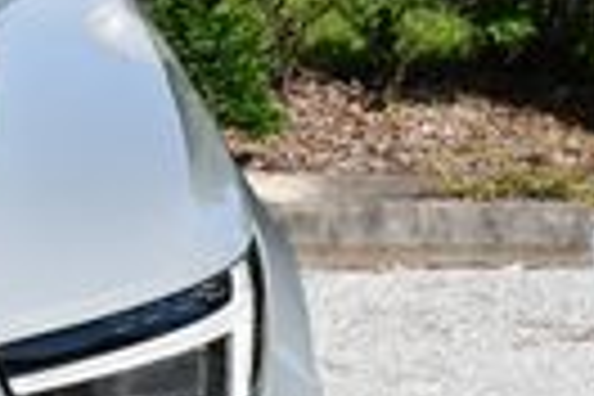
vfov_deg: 4.2
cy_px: 306
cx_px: -639
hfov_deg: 6.1
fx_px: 5428
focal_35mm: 329
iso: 100
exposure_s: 1/250
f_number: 8
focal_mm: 34
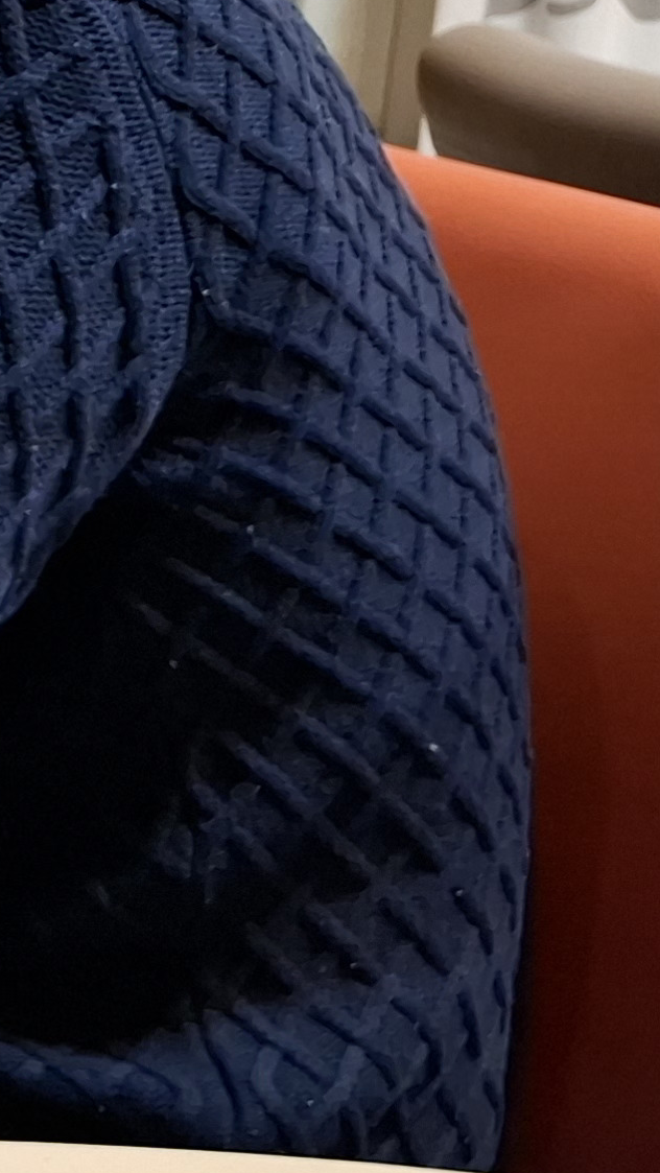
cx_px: -1461
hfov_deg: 9.5
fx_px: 2830
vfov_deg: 23.1
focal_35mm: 91
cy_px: 262
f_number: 1.8
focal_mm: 5.54
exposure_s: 1/33
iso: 400
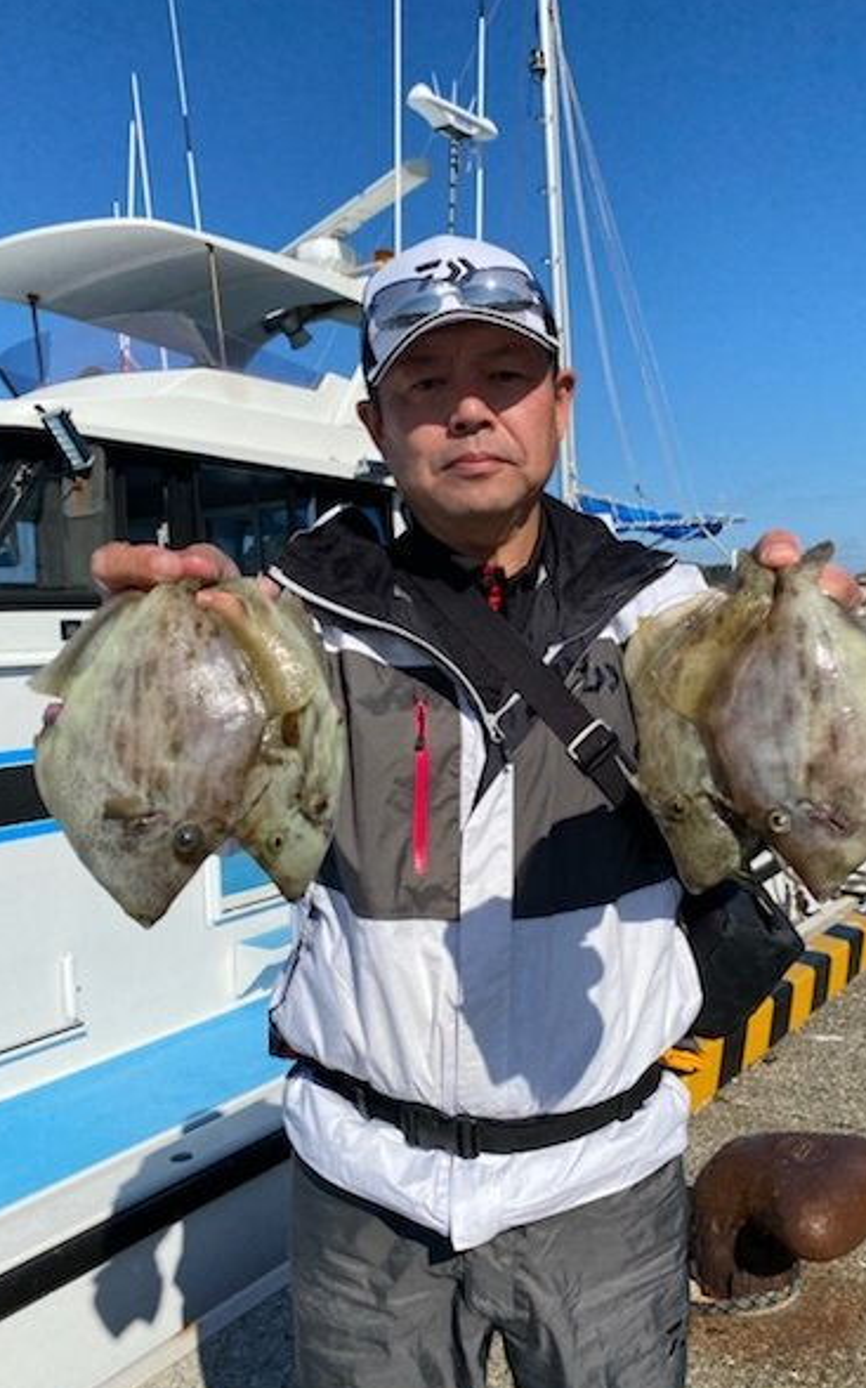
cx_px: 470
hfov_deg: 41.8
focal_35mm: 30
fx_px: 1134
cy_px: 706
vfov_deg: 62.9
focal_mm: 4.25
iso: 32
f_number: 1.8
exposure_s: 1/5025
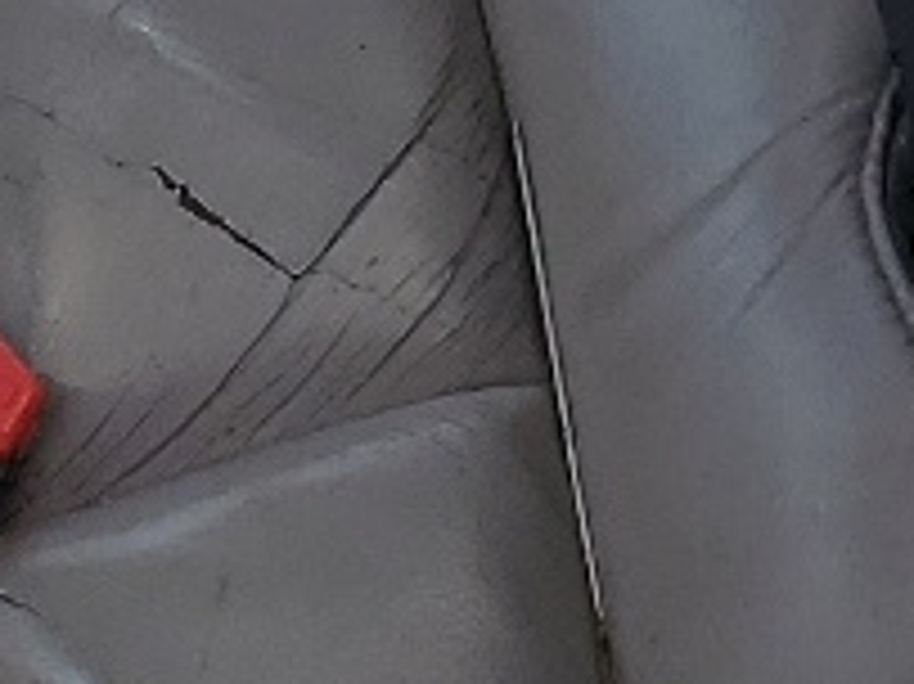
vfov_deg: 6.4
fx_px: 5410
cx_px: 869
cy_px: -1588
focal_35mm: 205
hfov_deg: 9.6
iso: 50
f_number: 1.5
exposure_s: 1/312
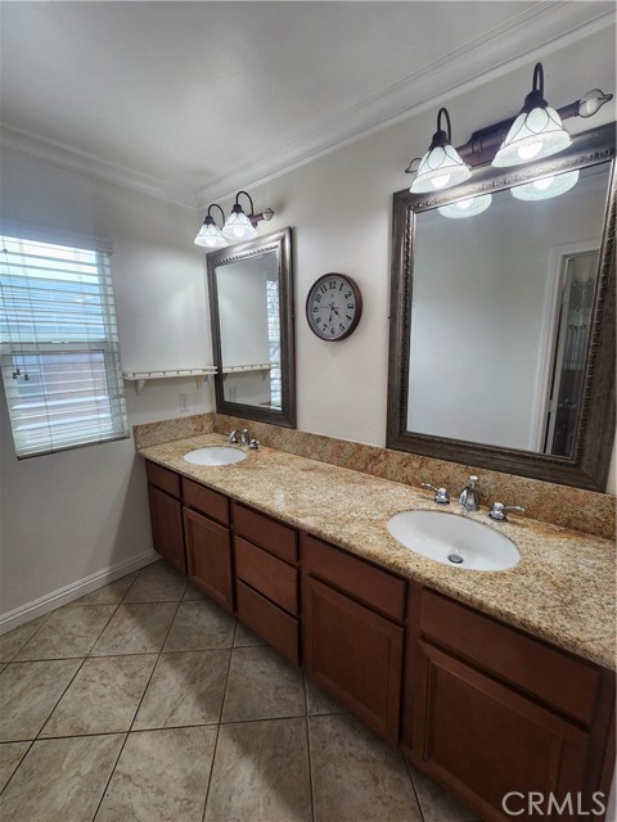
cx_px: 308
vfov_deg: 106.2
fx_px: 309
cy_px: 411
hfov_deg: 89.9
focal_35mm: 13
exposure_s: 1/60
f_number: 2.2
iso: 64
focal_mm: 2.2
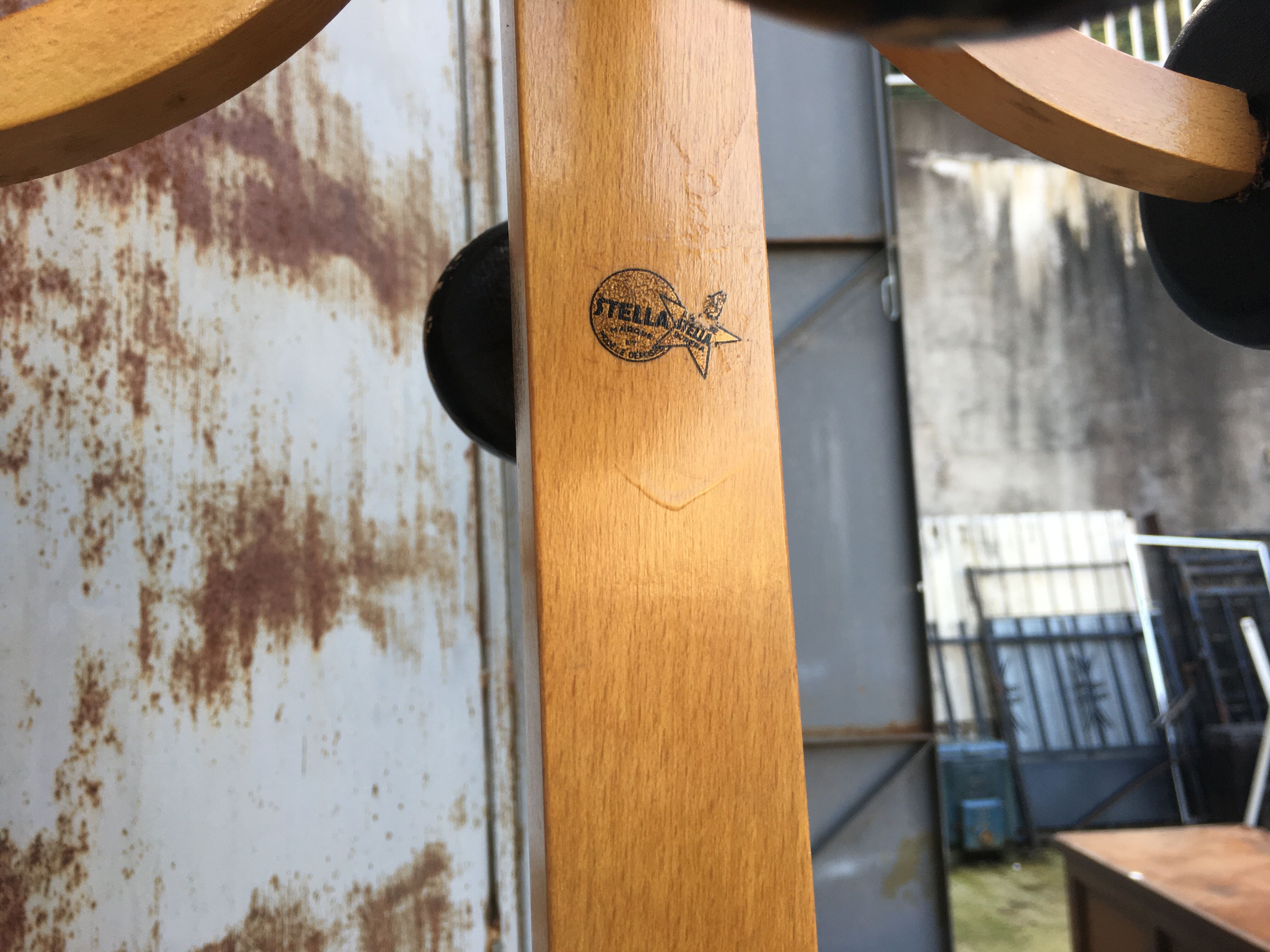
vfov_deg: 48.2
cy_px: 476
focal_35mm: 29
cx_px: 635
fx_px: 1064
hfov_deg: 61.7
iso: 32
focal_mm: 4.15
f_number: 2.2
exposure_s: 1/100
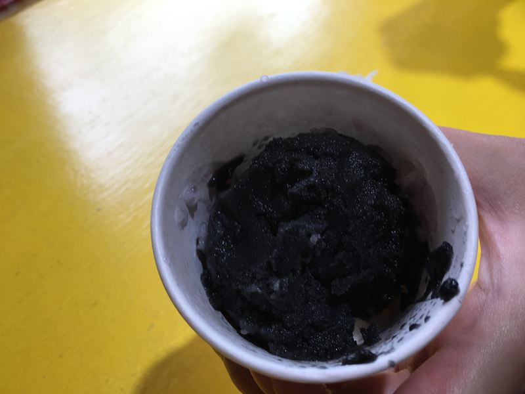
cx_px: 262
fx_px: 440
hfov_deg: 61.7
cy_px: 197
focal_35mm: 29
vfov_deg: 48.2
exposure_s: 1/120
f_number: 2.2
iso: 25
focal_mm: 4.15
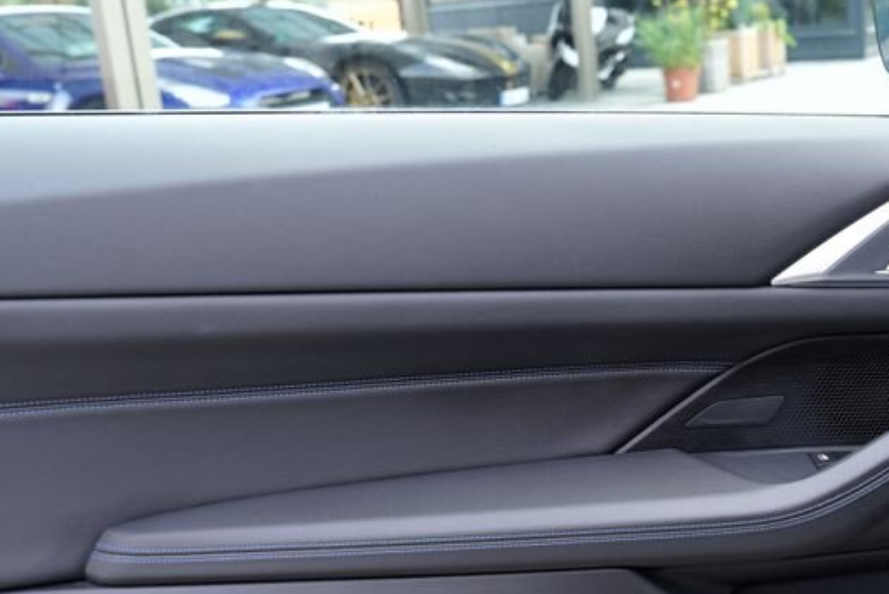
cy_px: 392
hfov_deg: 40.3
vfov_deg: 28.0
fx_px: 1186
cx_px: 635
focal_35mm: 48
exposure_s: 1/160
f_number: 4
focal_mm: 24
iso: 200
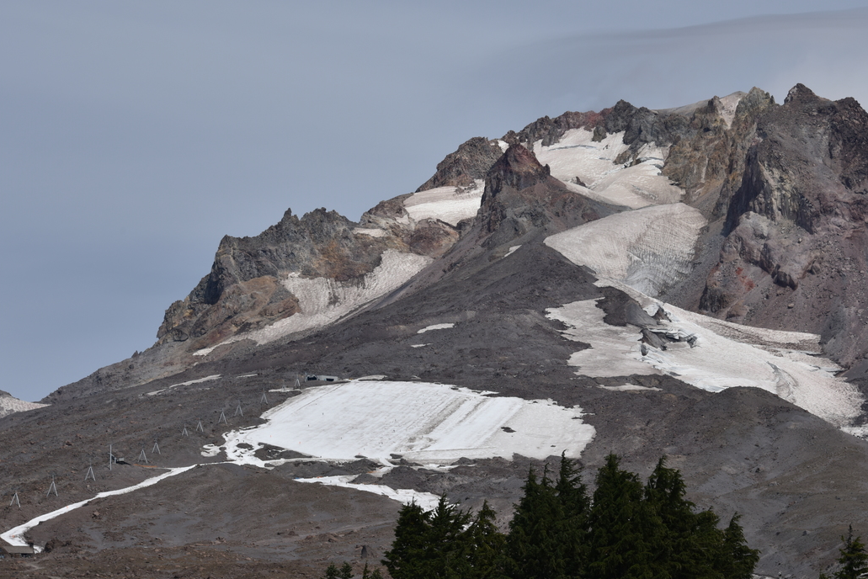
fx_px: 3473
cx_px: 479
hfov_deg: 14.2
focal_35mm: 144
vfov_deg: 9.5
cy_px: 312
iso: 100
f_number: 11
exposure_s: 1/500
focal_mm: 116
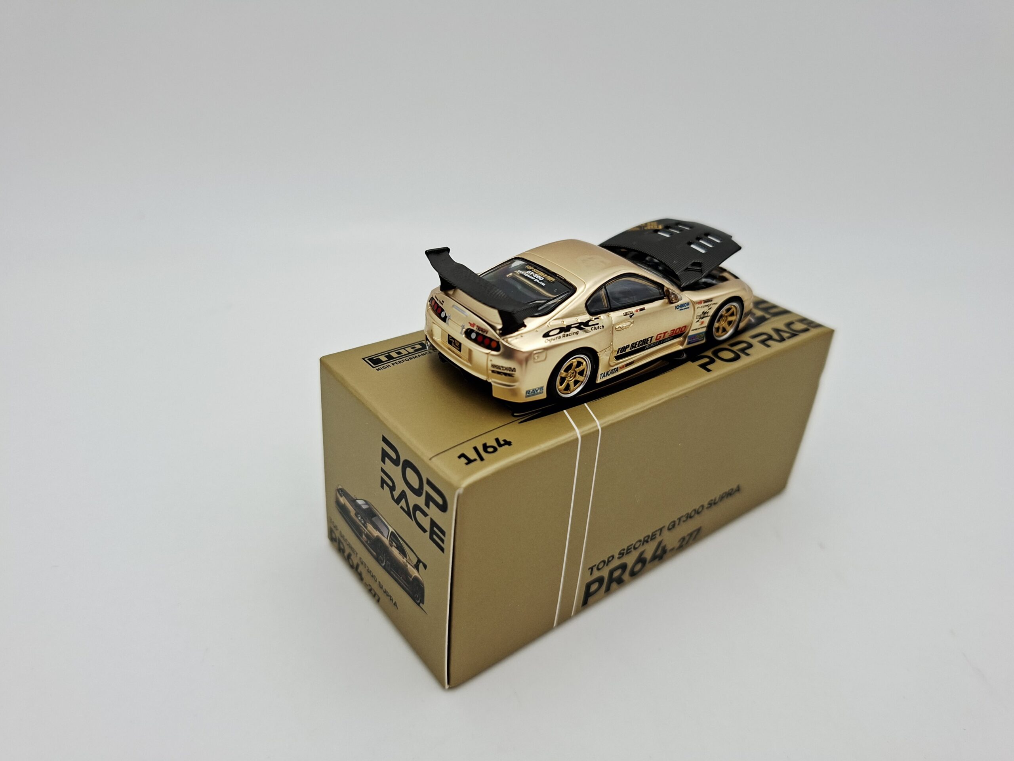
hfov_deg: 73.9
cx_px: 507
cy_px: 380
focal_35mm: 23
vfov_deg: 58.9
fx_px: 674
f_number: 1.8
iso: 50
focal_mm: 5.54
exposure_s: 1/314
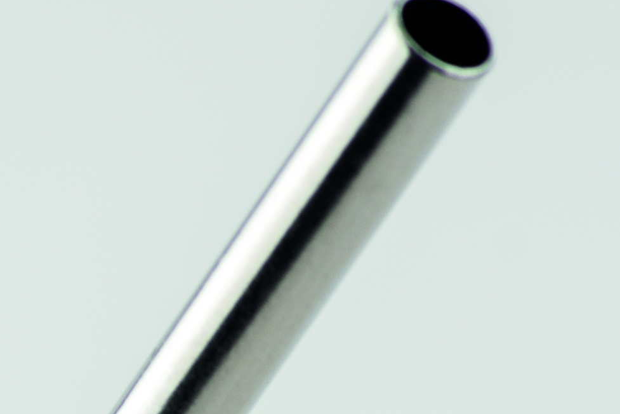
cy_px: 1152
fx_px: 13626
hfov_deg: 2.6
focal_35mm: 791
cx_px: -518
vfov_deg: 1.7
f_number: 10
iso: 100
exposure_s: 1/125
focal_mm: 105
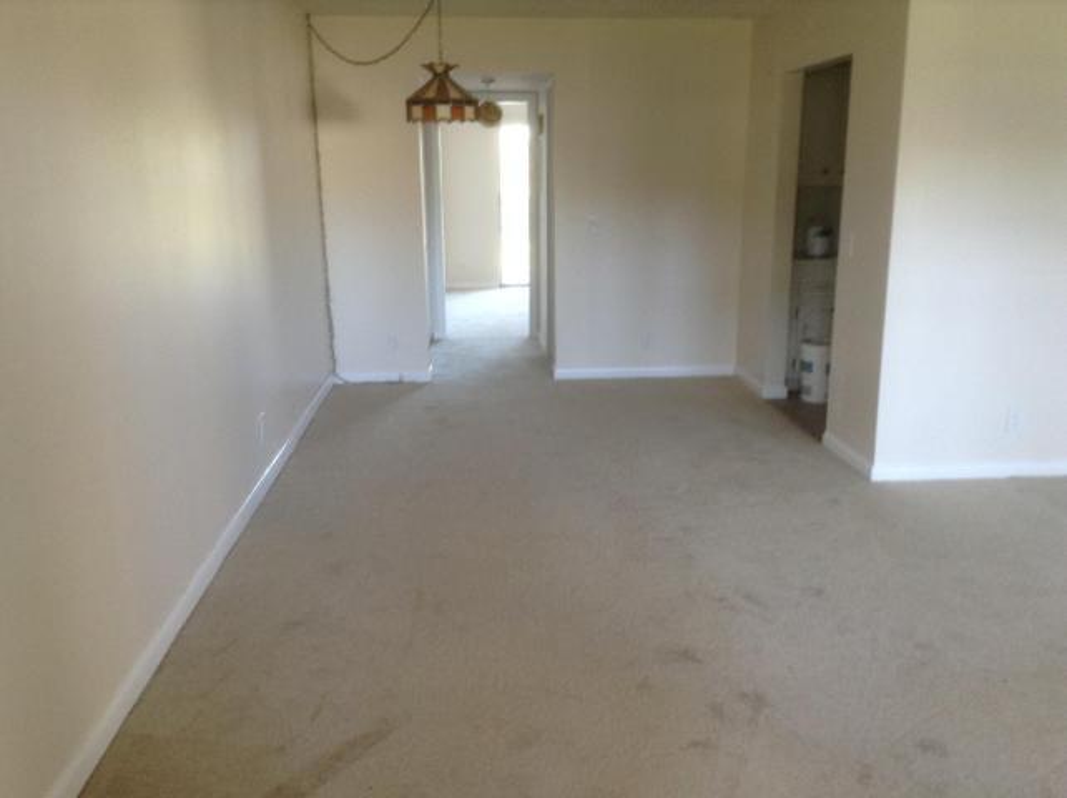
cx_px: 534
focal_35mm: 33
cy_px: 399
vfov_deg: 42.9
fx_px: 1016
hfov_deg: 55.4
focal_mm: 3.3
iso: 64
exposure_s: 1/24
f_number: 2.4
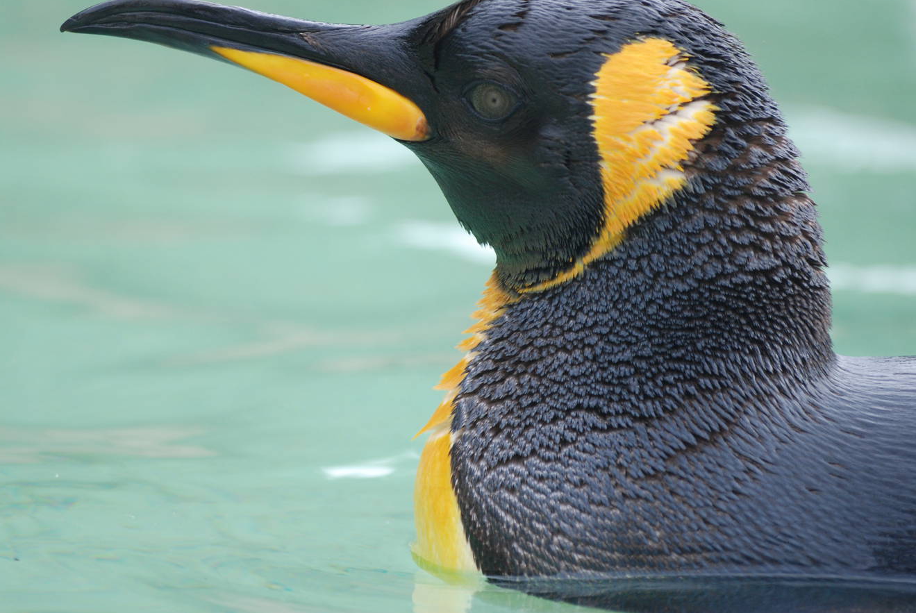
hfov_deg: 7.5
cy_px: 250
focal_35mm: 273
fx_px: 6955
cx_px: 428
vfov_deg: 5.0
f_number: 4.5
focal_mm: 150
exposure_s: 1/500
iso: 400
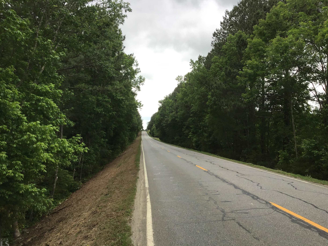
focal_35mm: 34
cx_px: 165
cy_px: 114
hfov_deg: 54.0
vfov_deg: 41.8
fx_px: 322
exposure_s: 1/301
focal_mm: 3.3
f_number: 2.4
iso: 25
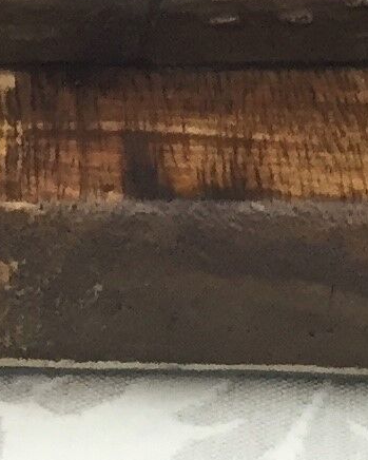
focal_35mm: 212
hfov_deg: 7.3
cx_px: 270
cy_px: -1212
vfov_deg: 7.3
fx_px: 2885
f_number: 2.2
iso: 80
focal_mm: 4.15
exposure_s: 1/33
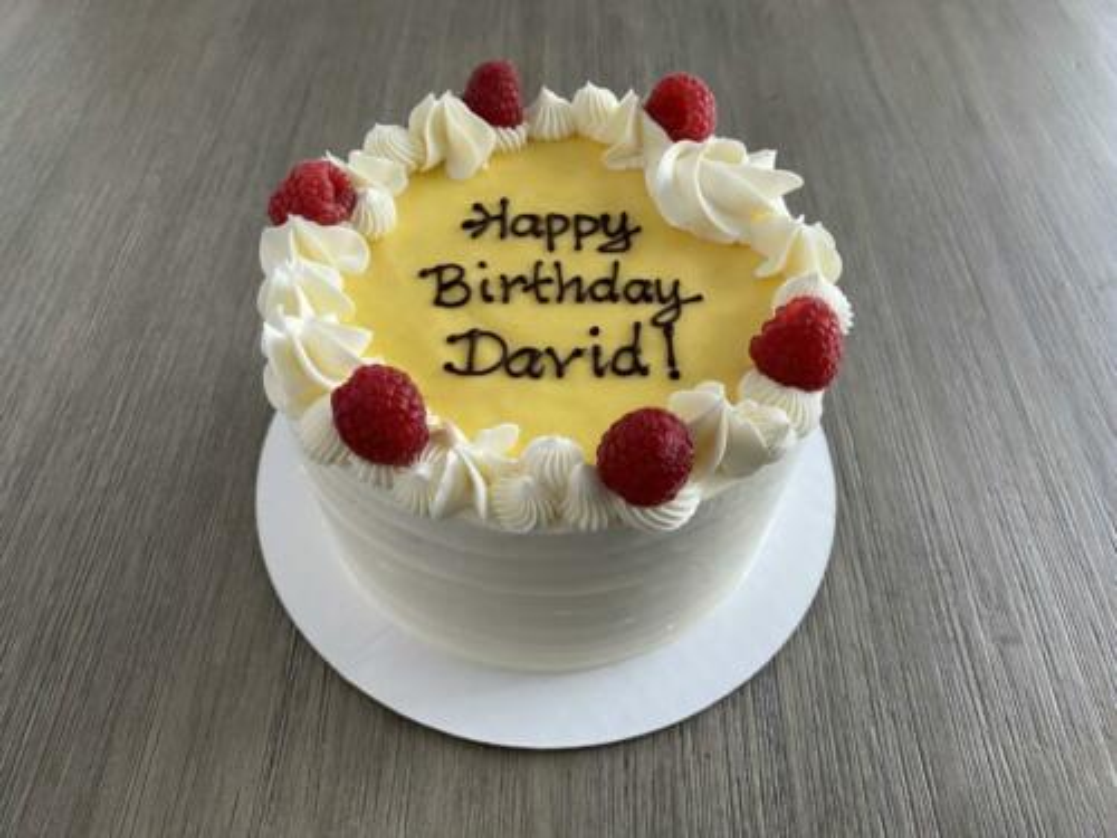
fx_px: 839
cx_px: 558
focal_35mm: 26
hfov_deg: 67.3
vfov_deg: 53.1
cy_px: 419
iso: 125
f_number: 1.8
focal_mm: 4.25
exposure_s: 1/60
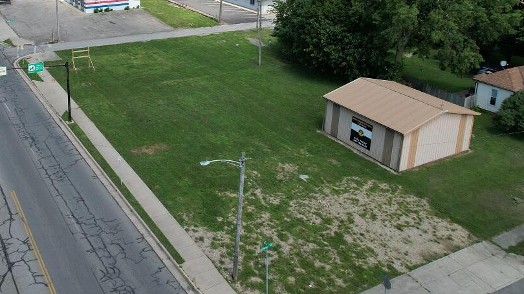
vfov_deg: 31.0
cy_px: 49
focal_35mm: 37
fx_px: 514
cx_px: 158
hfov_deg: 52.6
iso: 130
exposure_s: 1/2500
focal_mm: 8.38
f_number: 2.8
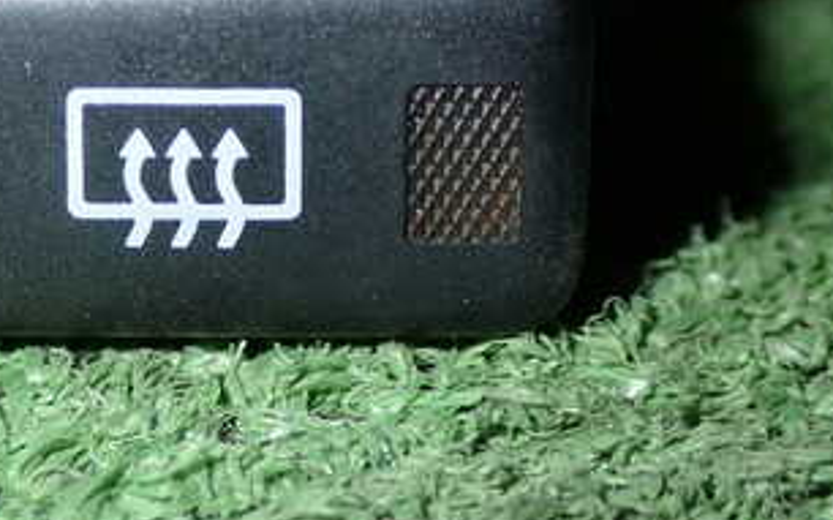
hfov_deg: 19.9
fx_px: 2360
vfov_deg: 12.5
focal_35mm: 104
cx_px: 210
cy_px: 41
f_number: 9
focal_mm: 9.01
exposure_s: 1/50
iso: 200
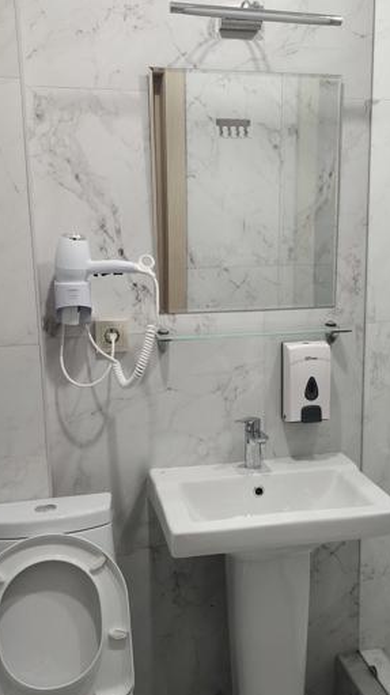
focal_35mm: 40
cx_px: 255
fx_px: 736
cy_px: 377
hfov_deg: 29.5
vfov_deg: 50.4
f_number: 1.89
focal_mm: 5.42
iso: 577
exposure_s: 1/50
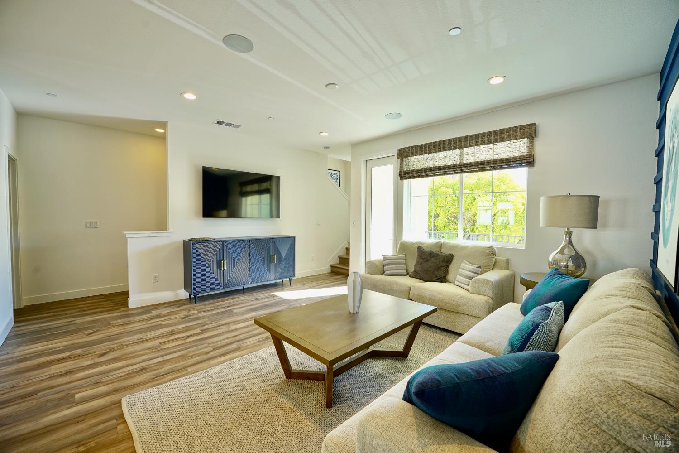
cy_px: 226
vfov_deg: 81.2
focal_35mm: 14
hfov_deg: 104.3
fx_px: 264
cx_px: 340
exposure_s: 1/40
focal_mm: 14
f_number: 8
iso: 800
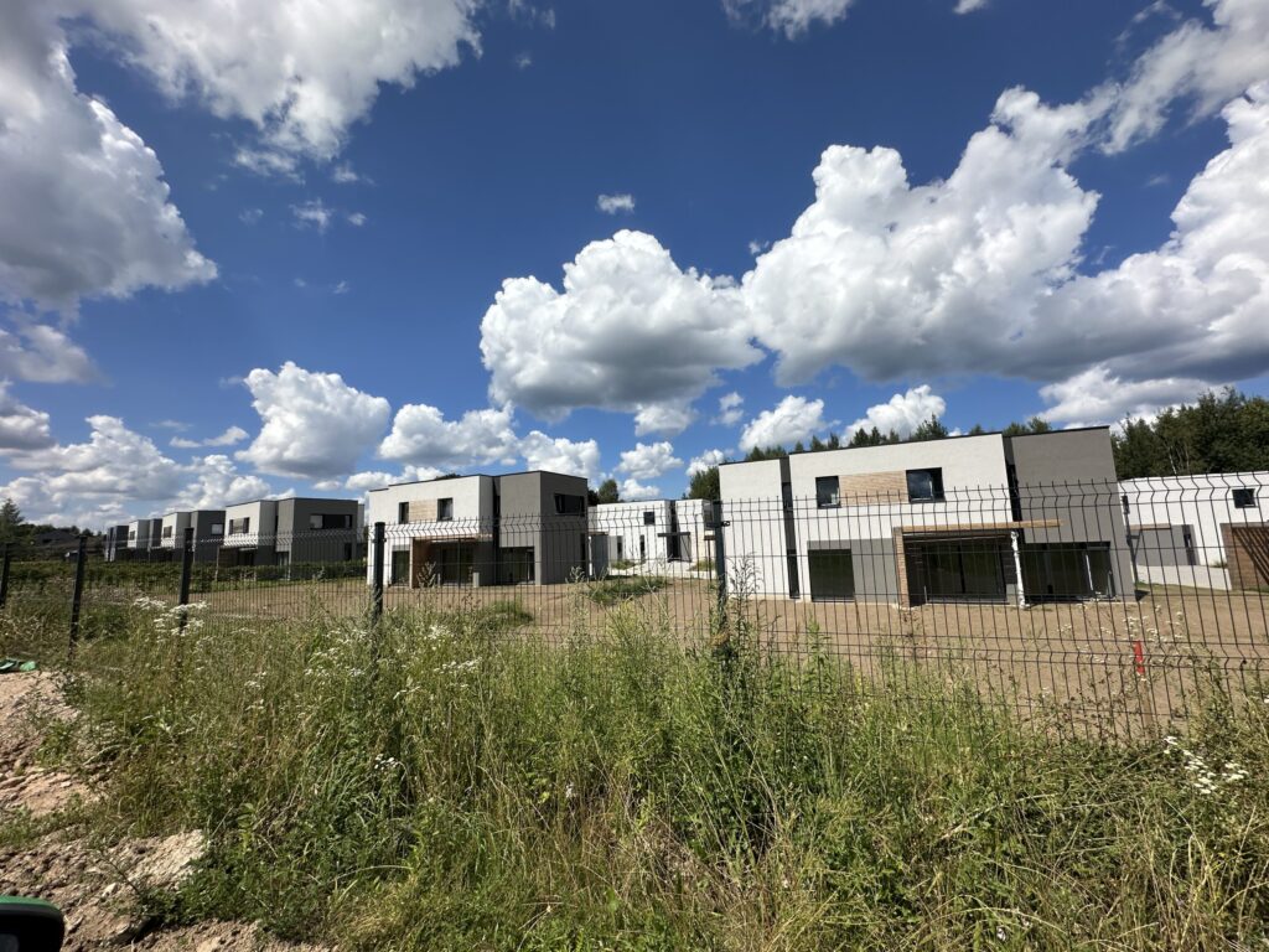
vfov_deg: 85.7
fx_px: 513
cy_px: 476
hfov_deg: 102.1
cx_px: 634
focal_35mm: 14
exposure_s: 1/4831
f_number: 2.2
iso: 50
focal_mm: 2.22
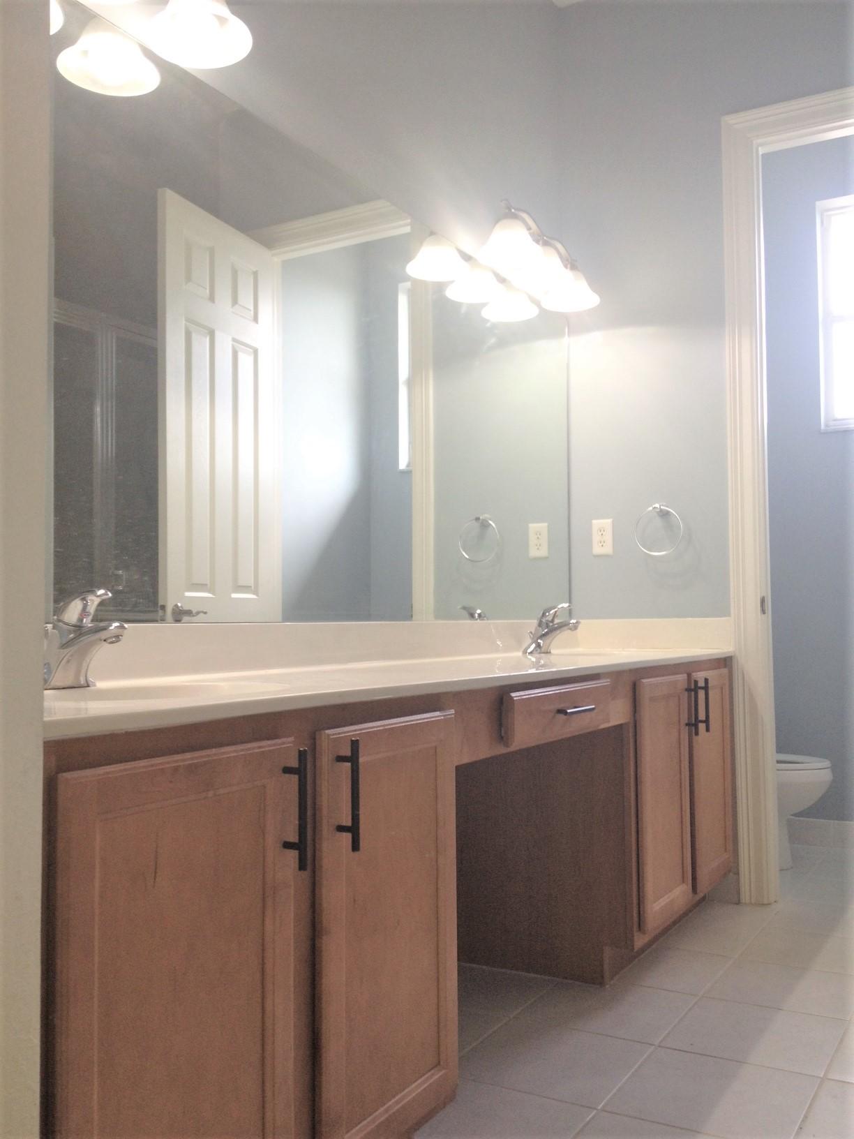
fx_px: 1151
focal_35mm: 35
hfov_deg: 40.7
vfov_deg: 52.6
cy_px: 570
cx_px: 427
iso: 80
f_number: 2.4
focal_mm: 4.28
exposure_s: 1/40
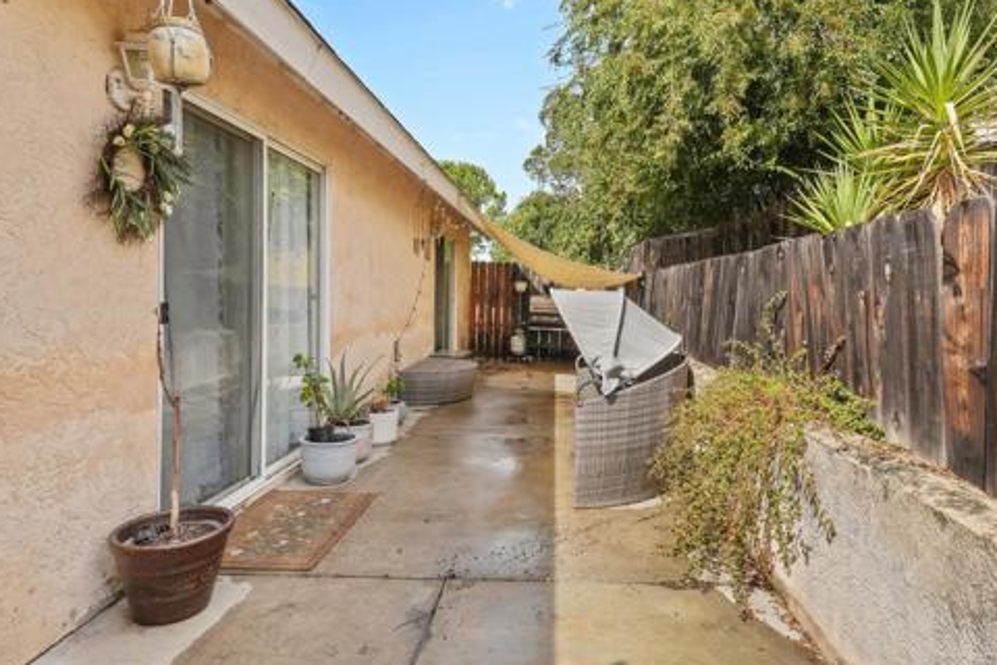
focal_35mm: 20
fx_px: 554
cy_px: 286
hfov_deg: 83.7
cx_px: 555
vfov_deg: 61.7
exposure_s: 1/200
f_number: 8
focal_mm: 10
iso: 100
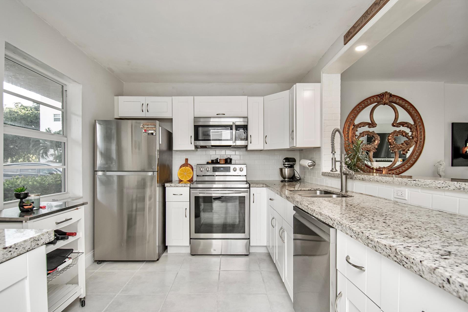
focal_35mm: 16
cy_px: 165
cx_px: 227
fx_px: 208
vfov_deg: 73.7
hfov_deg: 96.7
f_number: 5
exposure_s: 1/100
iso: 800
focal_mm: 10
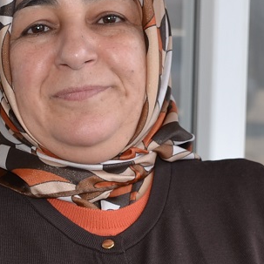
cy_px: 288
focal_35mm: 170
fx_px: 1468
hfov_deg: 10.2
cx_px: 21
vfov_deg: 10.2
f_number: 4
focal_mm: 27
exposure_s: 1/200
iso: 200
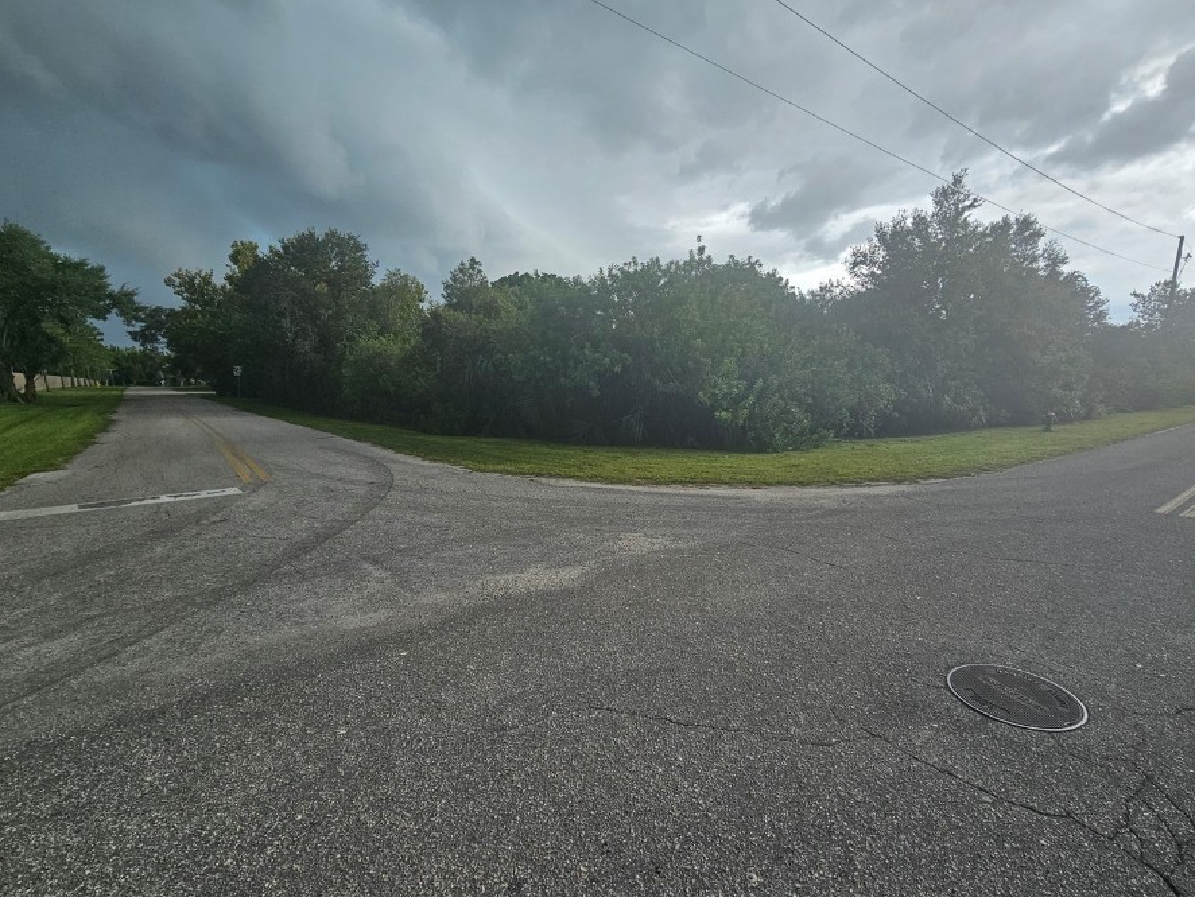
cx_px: 675
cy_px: 453
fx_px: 518
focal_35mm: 15
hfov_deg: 97.6
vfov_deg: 81.8
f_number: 2.2
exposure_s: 1/562
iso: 50
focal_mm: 2.2
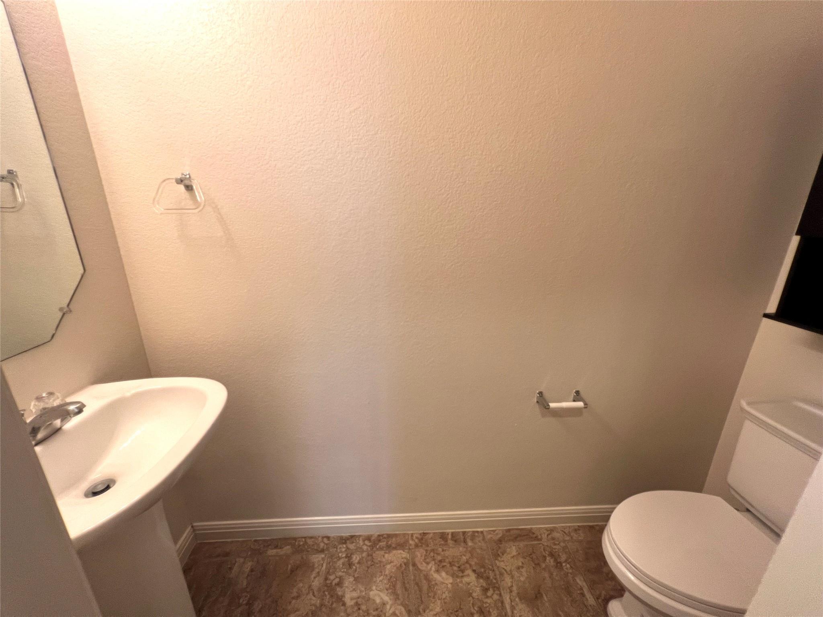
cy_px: 308
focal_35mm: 13
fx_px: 309
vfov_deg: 89.9
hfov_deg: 106.2
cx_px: 412
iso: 200
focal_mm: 1.57
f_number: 1.8
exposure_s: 1/120
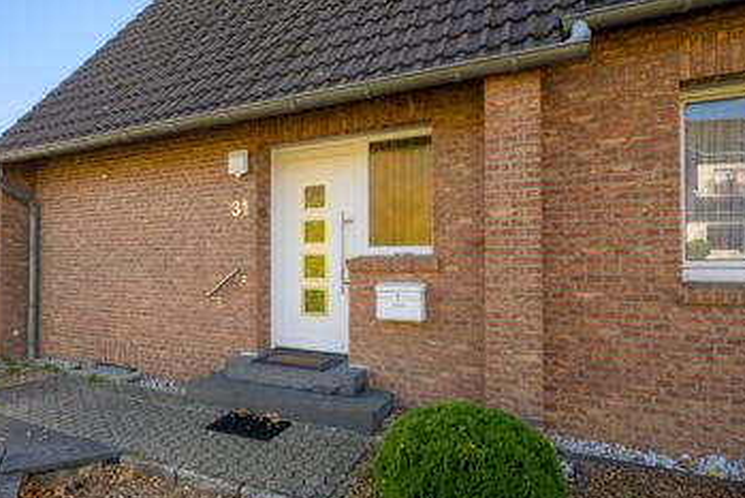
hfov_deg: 78.2
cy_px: 278
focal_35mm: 22
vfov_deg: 57.8
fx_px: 449
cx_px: 290
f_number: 9
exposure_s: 1/50
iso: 100
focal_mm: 15.5
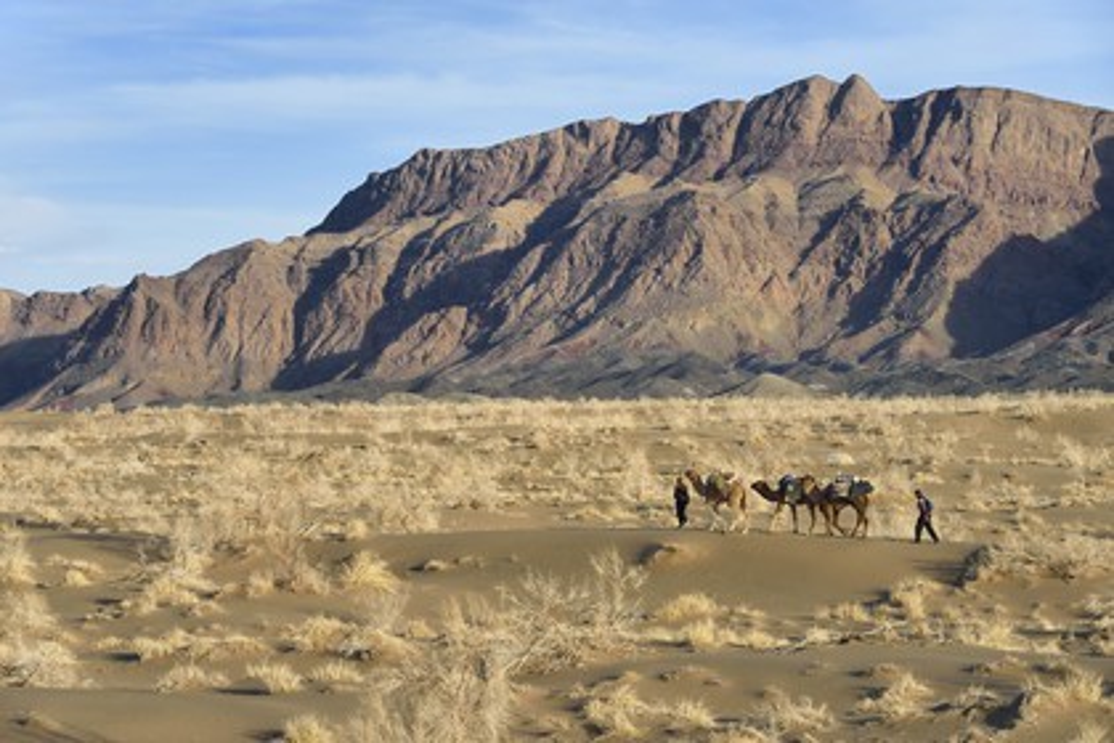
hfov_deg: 15.8
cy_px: 372
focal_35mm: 130
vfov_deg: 10.5
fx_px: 4022
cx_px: 557
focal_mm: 130
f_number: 9
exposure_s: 1/320
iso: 200
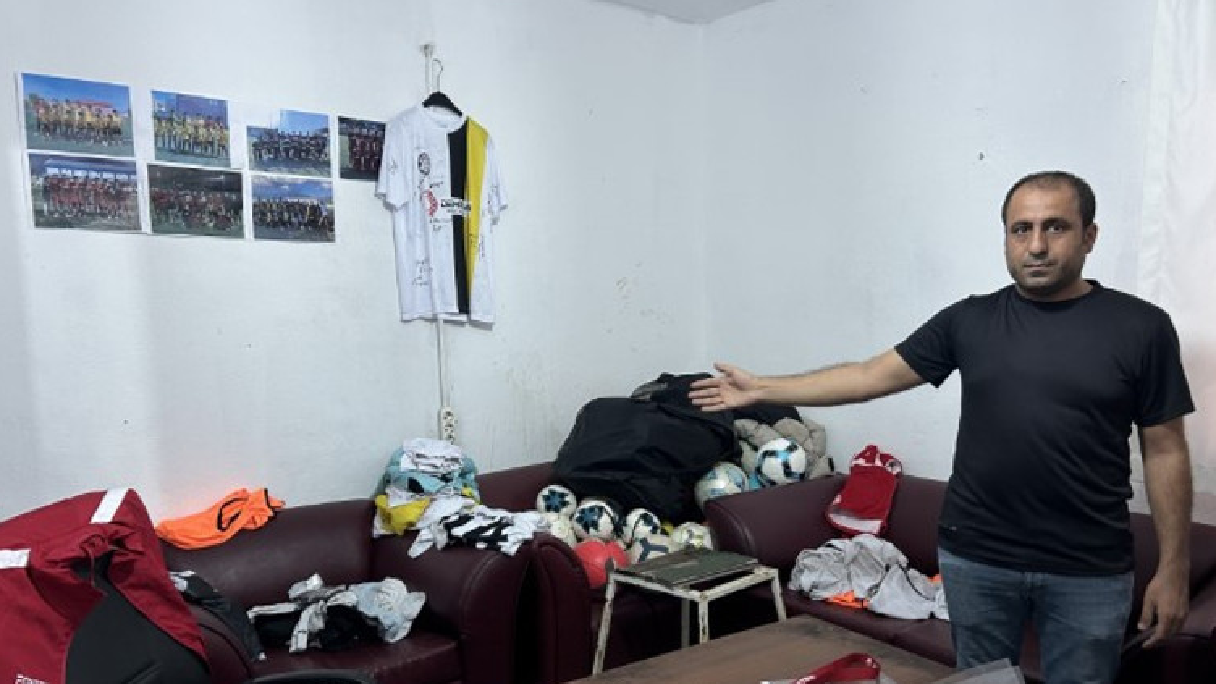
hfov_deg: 66.1
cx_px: 614
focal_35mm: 29
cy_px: 433
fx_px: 935
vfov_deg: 39.9
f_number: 1.5
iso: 200
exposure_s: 1/50
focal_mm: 5.7
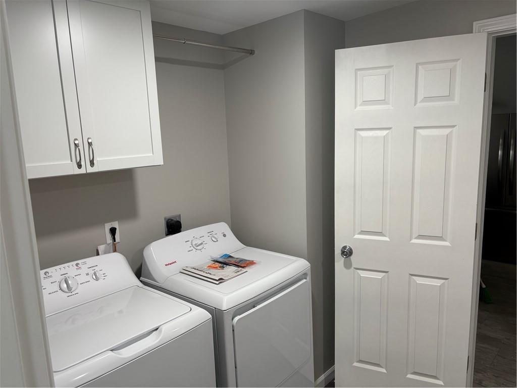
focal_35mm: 26
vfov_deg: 53.1
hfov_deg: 67.3
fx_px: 388
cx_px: 258
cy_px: 194
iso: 64
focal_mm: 5.96
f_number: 1.6
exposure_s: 1/60
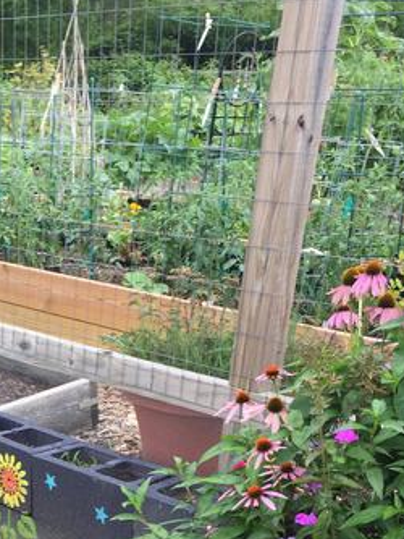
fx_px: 949
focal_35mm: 61
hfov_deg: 23.3
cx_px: 22
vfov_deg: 30.3
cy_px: 484
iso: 32
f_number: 2.2
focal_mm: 4.15
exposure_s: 1/208
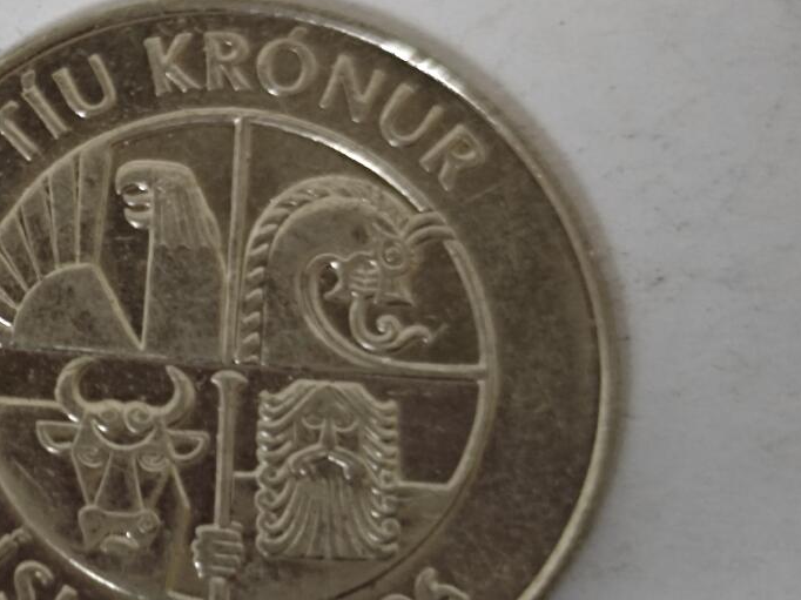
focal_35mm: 154
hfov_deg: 12.8
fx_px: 3562
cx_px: 217
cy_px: 427
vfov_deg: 9.6
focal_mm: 8.7
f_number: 1.9
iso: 640
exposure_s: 1/50
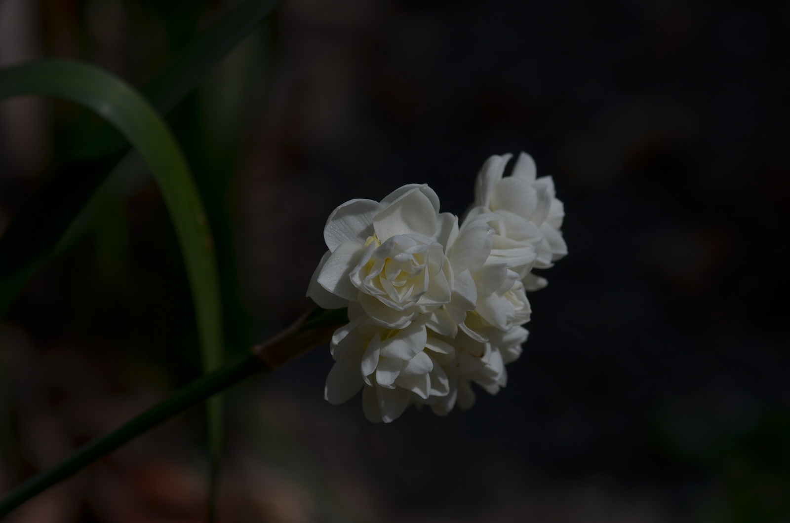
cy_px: 262
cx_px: 395
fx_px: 3449
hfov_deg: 13.1
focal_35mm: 158
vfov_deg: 8.7
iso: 100
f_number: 5.6
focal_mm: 105
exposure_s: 1/4000
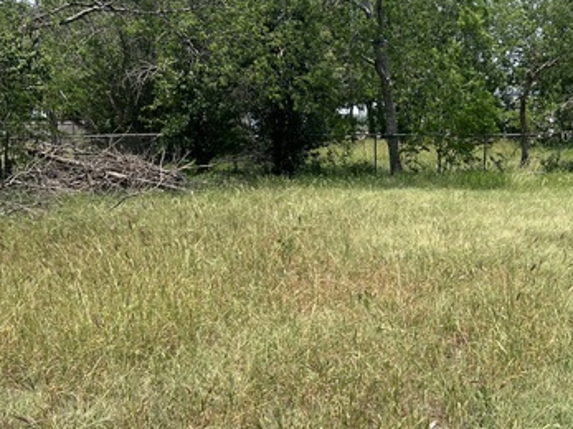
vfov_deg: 30.2
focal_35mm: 48
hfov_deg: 38.9
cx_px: 410
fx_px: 794
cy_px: 259
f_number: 1.5
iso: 50
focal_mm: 5.7
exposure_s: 1/3077
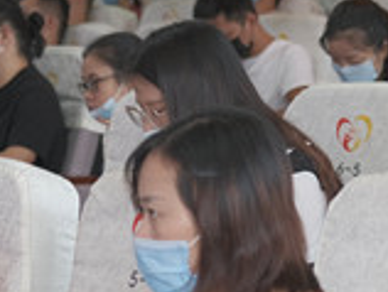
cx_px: 128
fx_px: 2167
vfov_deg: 7.6
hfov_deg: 10.2
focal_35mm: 193
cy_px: 417
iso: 320
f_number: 2.5
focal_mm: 35
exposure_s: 1/100
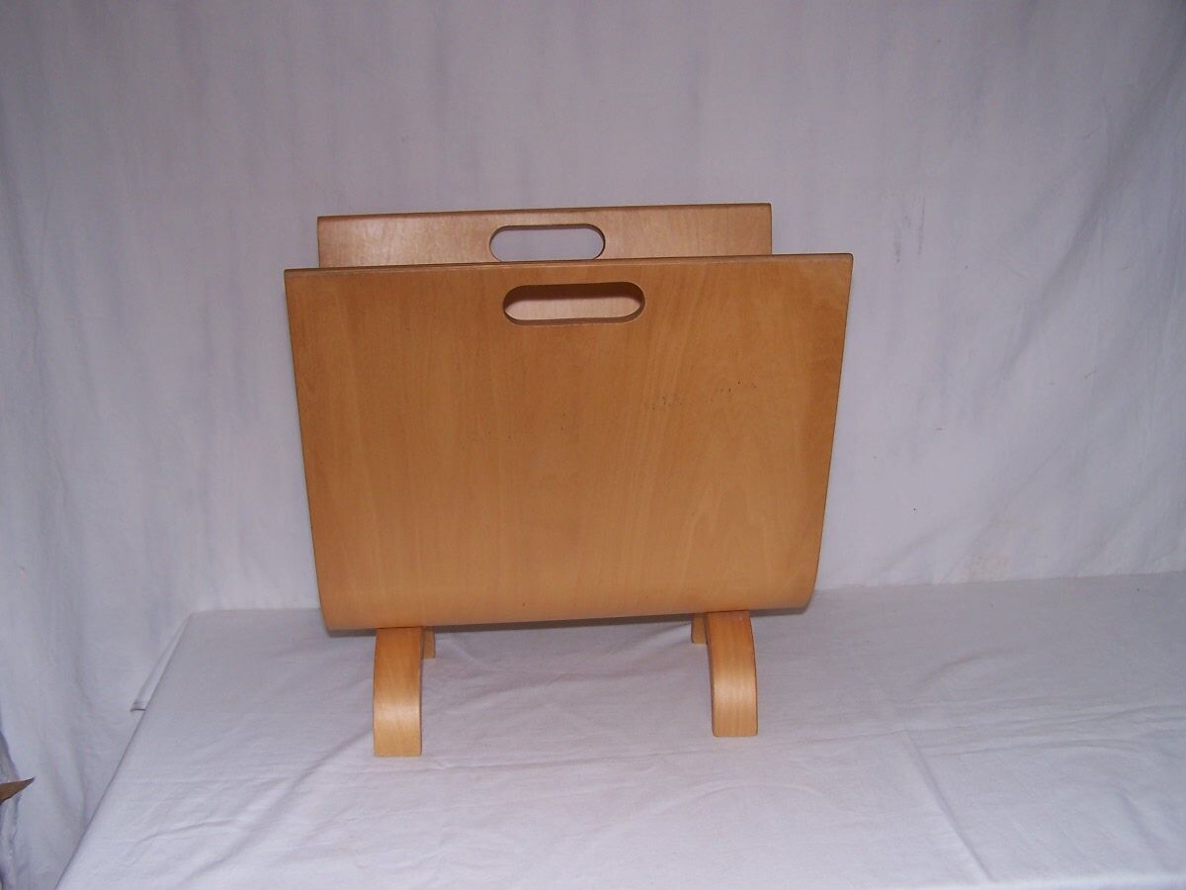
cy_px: 445
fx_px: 1302
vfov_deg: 37.7
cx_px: 593
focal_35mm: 38
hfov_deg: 49.0
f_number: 2.8
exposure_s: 1/60
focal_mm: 6.3
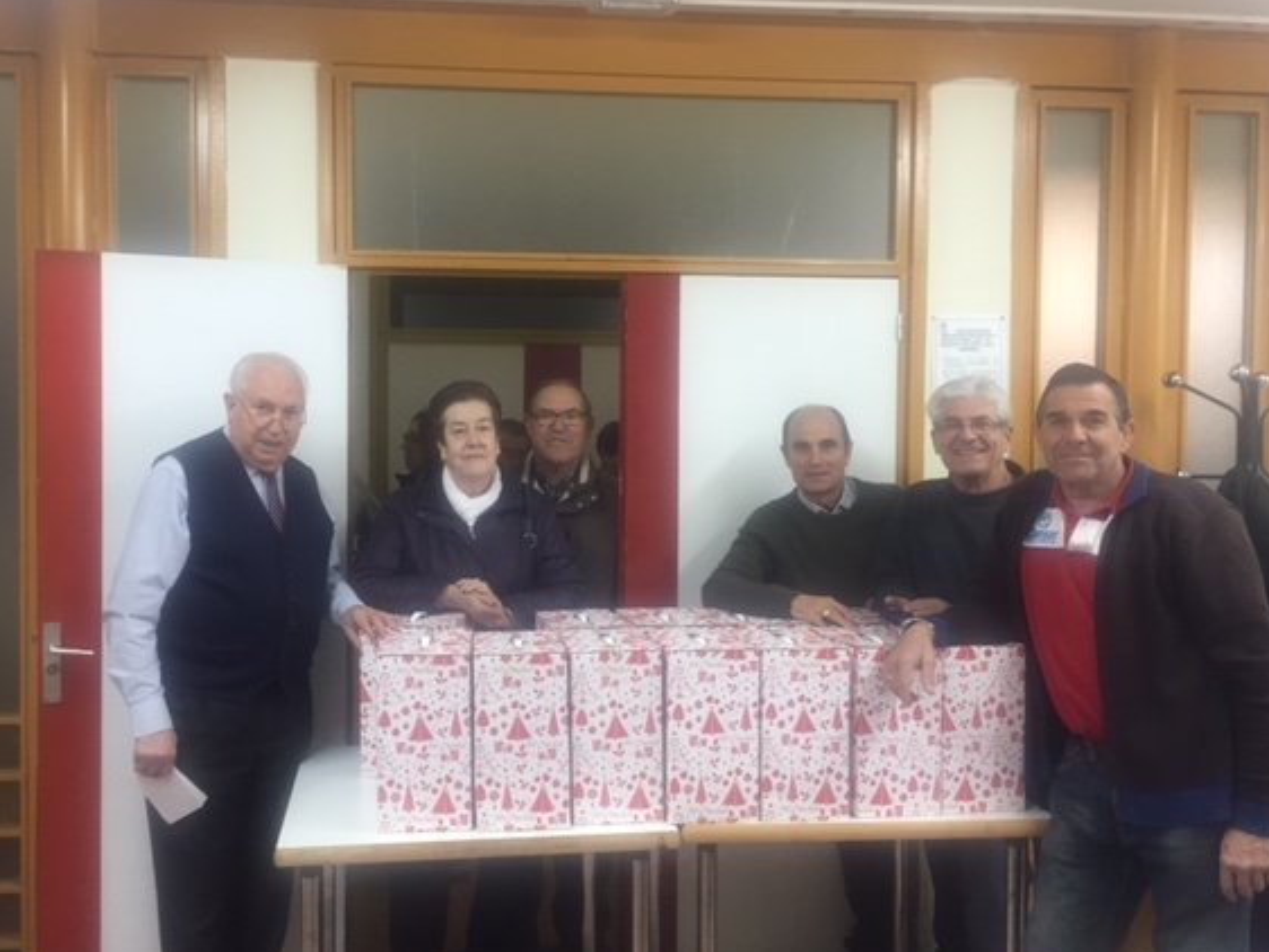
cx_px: 555
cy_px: 478
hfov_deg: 55.2
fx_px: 1210
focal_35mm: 33
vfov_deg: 43.0
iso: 100
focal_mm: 4.15
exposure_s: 1/33
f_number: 2.2
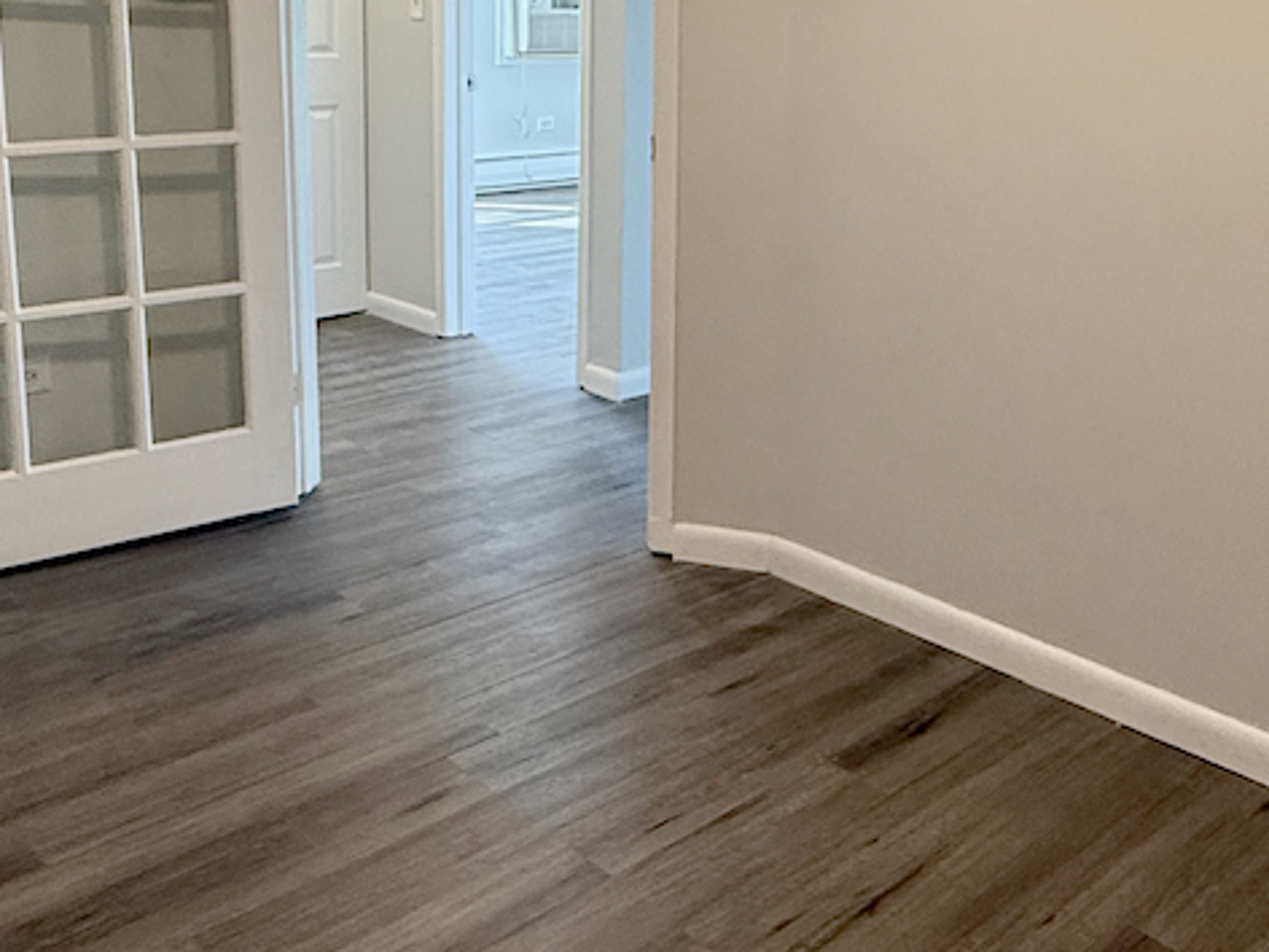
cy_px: 207
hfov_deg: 48.5
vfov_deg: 36.6
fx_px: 1393
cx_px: 793
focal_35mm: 38
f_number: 2.2
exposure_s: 1/120
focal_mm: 2.22
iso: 320
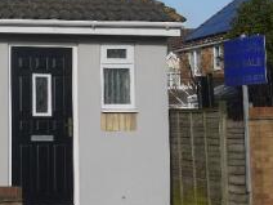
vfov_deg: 13.3
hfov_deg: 17.6
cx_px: 23
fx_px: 868
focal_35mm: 110
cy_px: 16
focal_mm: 20
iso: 100
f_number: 9
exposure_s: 1/400
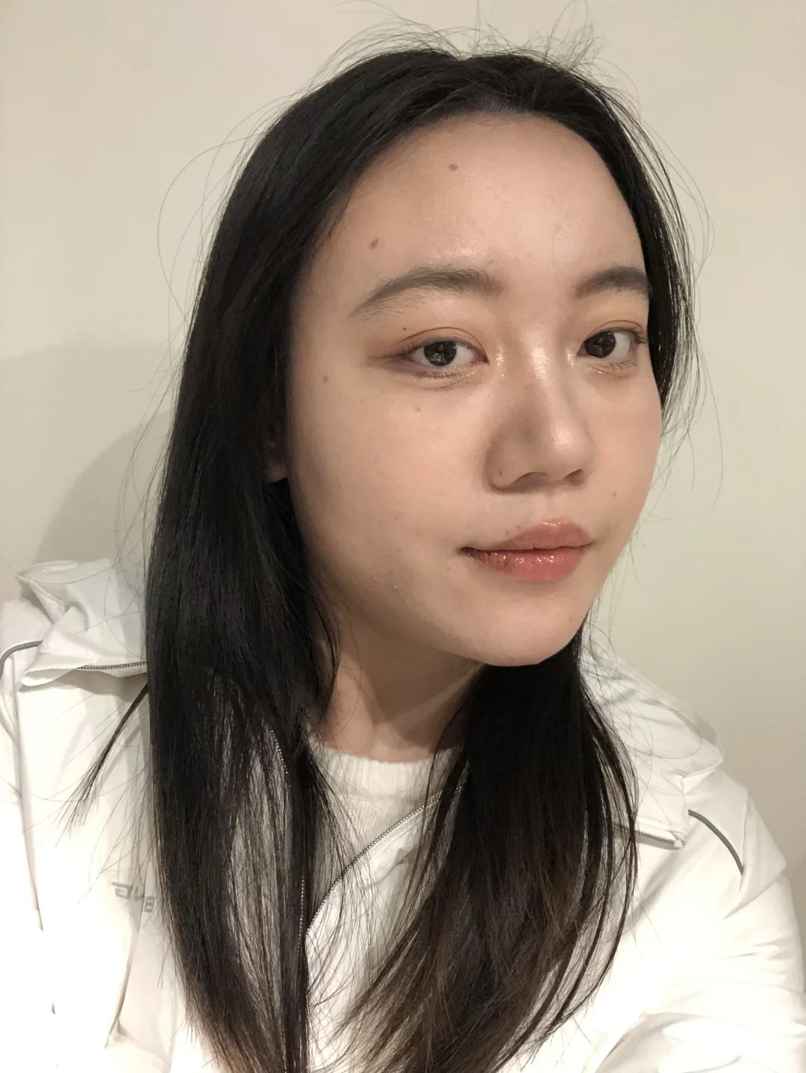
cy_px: 536
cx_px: 403
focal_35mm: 32
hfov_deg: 44.2
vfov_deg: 56.8
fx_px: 993
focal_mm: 2.87
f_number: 2.2
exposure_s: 1/50
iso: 320
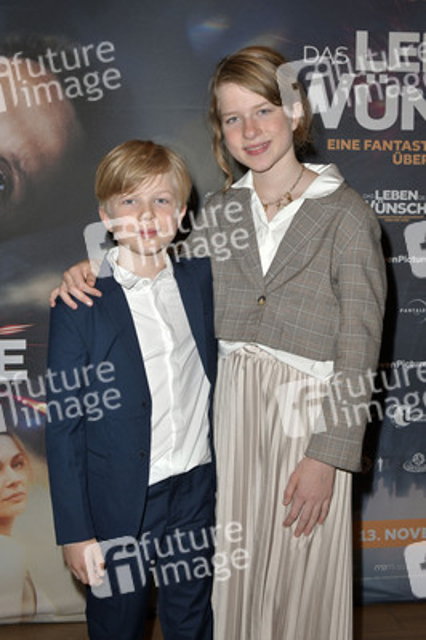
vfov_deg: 46.4
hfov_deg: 31.8
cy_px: 320
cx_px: 213
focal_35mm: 42
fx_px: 747
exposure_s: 1/250
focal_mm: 42
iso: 1250
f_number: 6.3
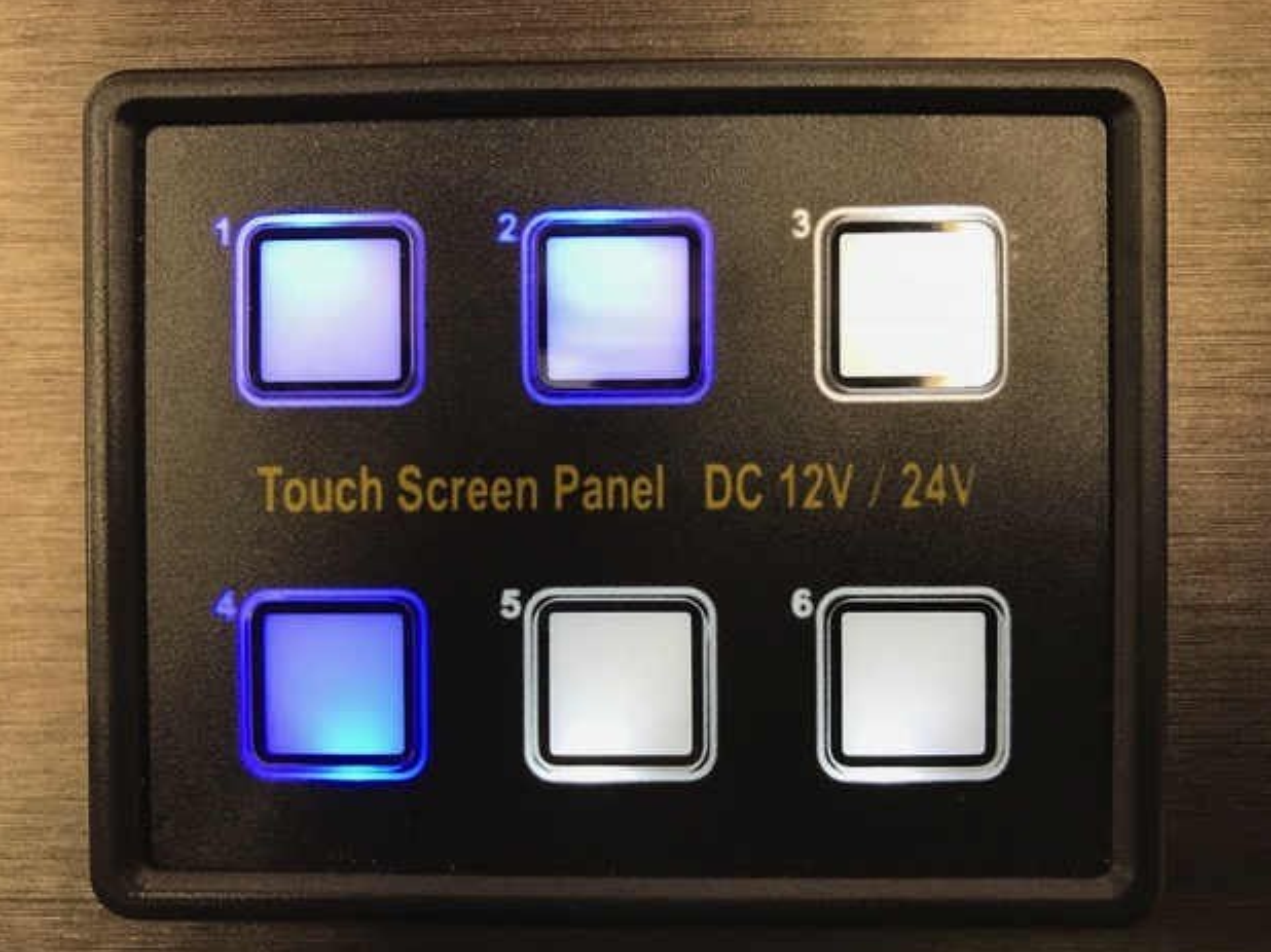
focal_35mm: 29
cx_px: 636
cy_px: 481
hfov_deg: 61.7
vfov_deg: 48.2
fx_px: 1064
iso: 32
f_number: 1.8
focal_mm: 3.99
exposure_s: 1/33
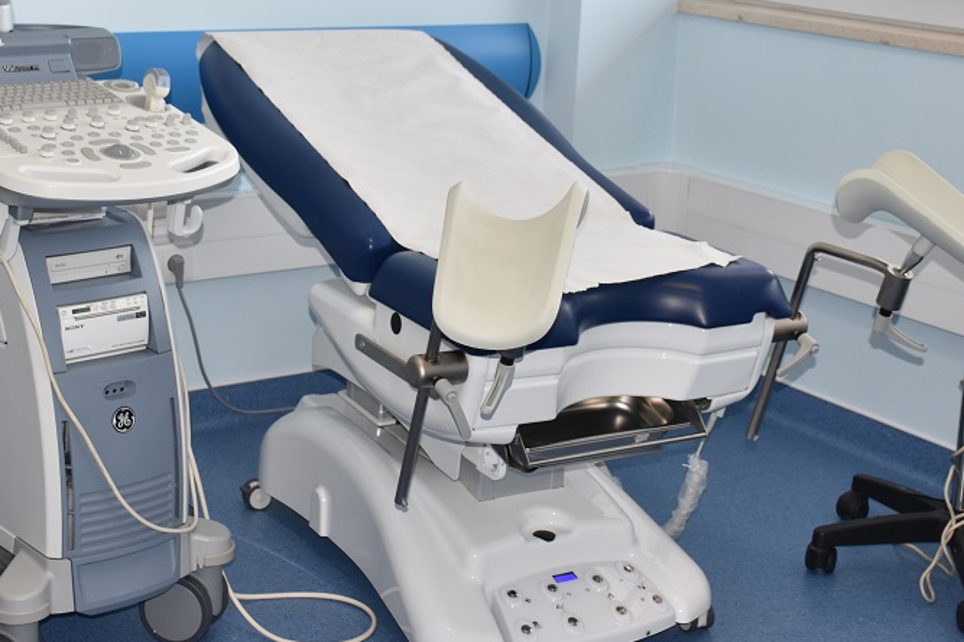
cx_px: 475
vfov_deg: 22.2
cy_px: 178
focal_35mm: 61
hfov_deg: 33.0
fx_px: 1626
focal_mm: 27
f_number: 5.6
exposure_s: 1/125
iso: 360
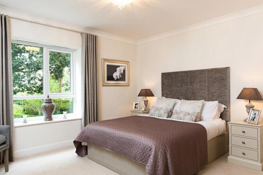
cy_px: 88
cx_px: 132
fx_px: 175
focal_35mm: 24
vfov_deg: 53.2
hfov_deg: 73.7
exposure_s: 1/5
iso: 100
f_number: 8
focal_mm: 24
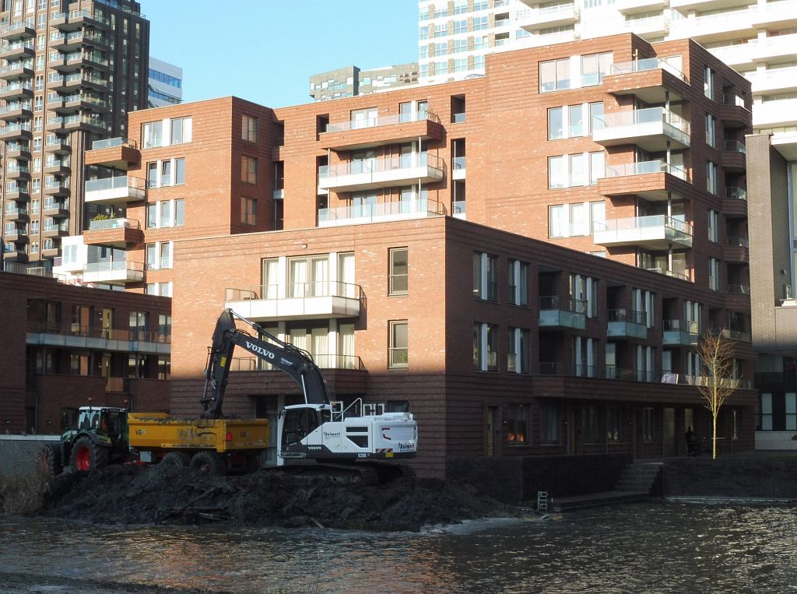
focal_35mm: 62
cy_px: 297
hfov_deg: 31.3
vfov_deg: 23.6
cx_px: 398
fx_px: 1424
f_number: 6.3
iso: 100
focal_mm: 11
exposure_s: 1/160
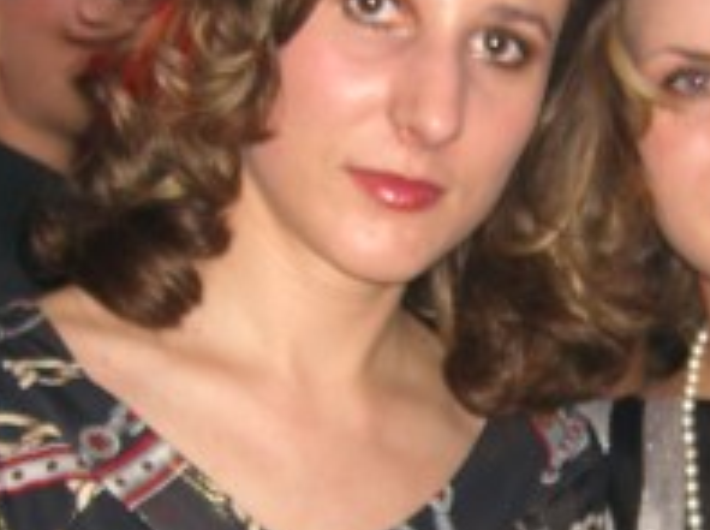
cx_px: 569
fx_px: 2375
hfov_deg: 16.9
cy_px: 447
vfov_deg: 12.7
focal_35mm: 116
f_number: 2.8
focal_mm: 7.9
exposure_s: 1/60
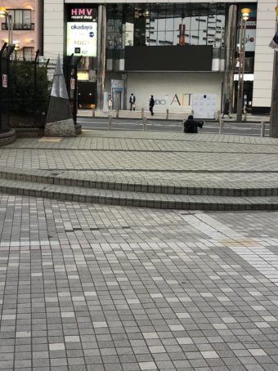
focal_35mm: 53
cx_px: 119
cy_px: 156
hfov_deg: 27.5
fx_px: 568
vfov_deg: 36.1
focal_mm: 3.99
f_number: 1.8
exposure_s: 1/33
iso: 20
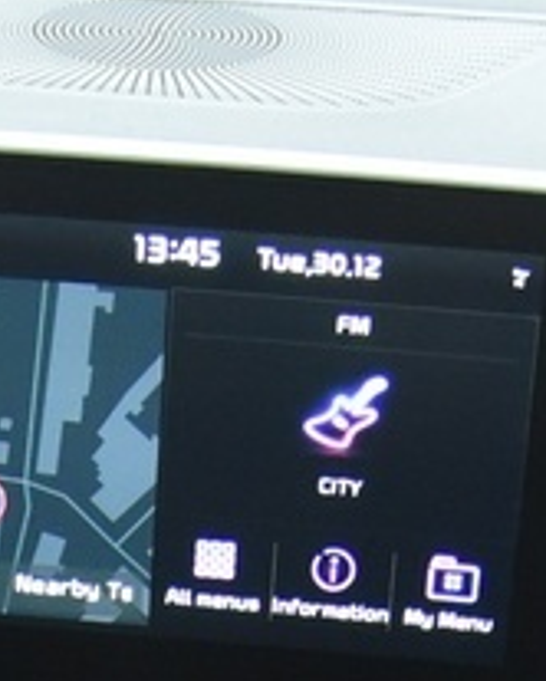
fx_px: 3550
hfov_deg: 8.8
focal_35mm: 176
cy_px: 1582
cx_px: 62
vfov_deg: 9.8
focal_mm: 24
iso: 4000
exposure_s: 1/20
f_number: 4
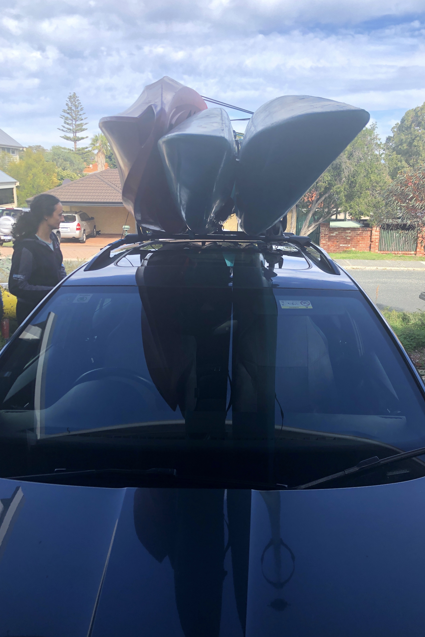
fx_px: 531
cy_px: 315
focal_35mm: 30
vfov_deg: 61.9
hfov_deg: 43.6
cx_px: 231
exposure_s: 1/813
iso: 20
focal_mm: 3.99
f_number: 1.8
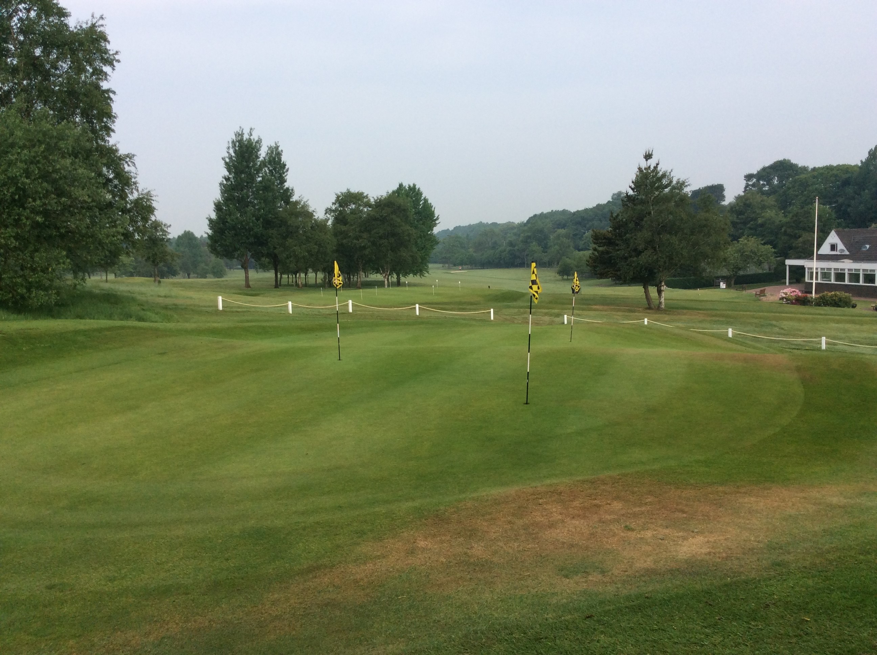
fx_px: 810
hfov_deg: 56.9
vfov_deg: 44.1
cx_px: 438
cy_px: 328
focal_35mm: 32
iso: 32
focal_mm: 3.3
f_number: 2.4
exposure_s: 1/817
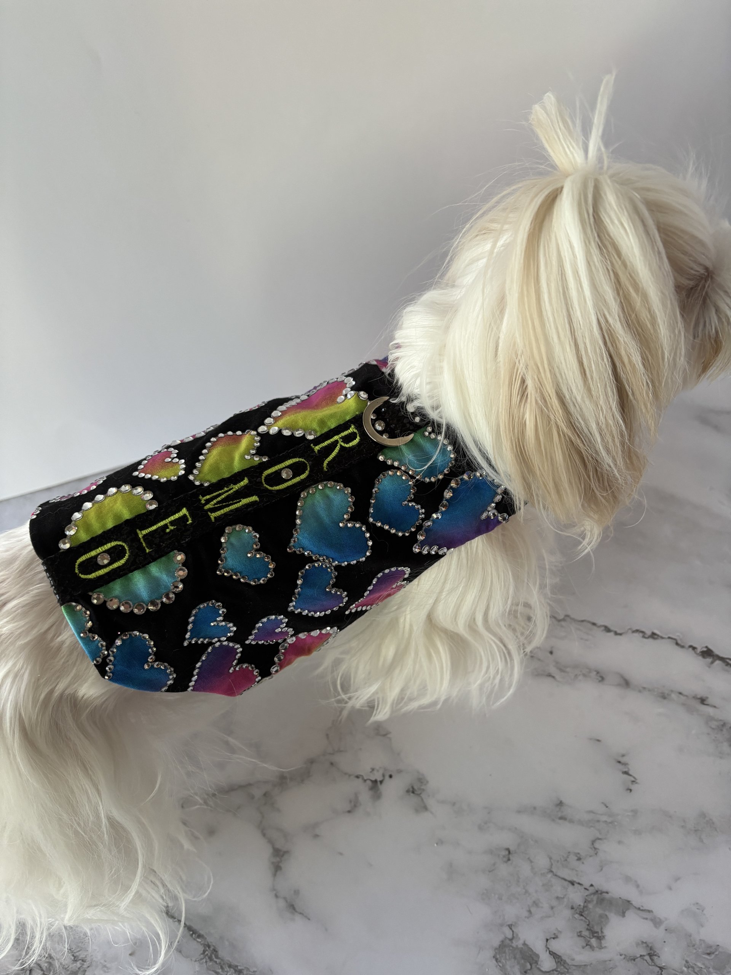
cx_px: 366
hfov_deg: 53.1
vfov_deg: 67.3
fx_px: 732
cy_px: 488
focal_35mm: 26
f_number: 1.6
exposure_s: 1/60
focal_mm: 5.96
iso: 160
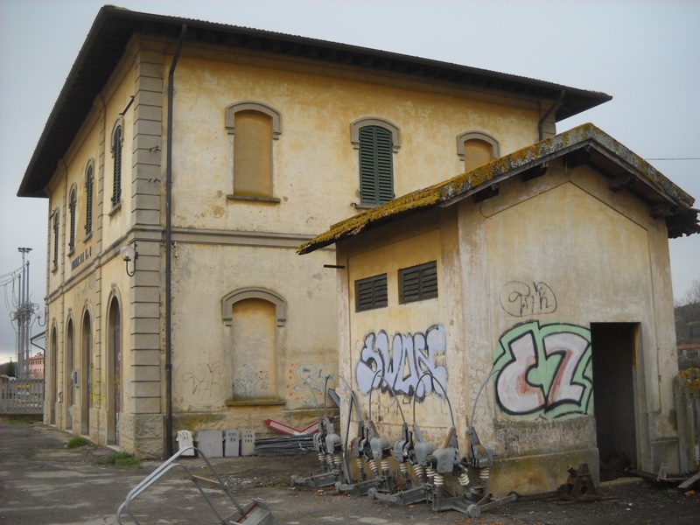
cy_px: 262
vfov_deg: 35.1
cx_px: 350
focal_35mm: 41
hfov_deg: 45.8
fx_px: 829
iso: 64
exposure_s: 1/337
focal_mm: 6.72
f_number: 3.1
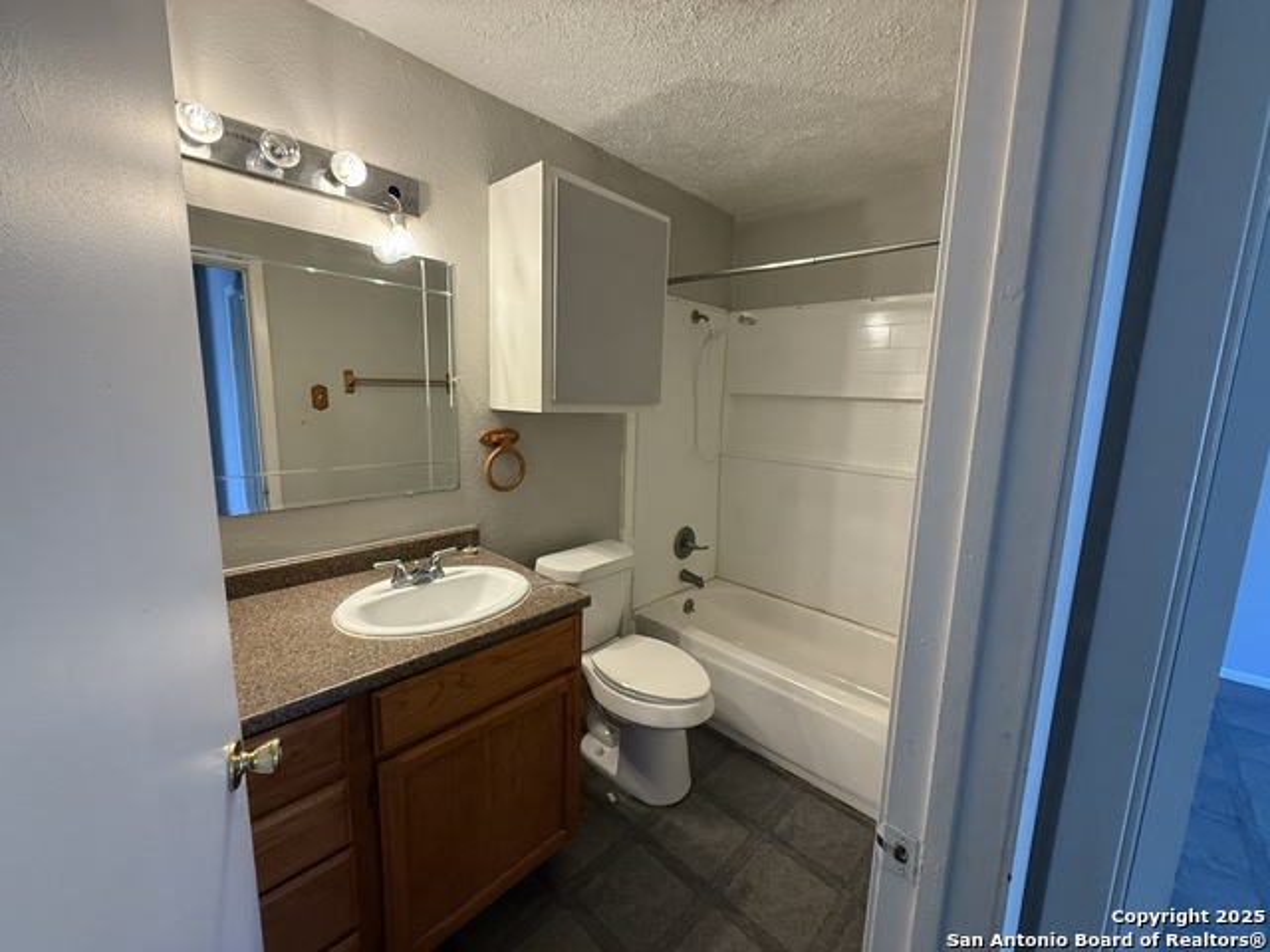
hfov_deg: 102.1
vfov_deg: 85.7
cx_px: 635
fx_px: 514
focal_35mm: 14
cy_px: 476
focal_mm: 2.22
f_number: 2.2
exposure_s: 1/60
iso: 320
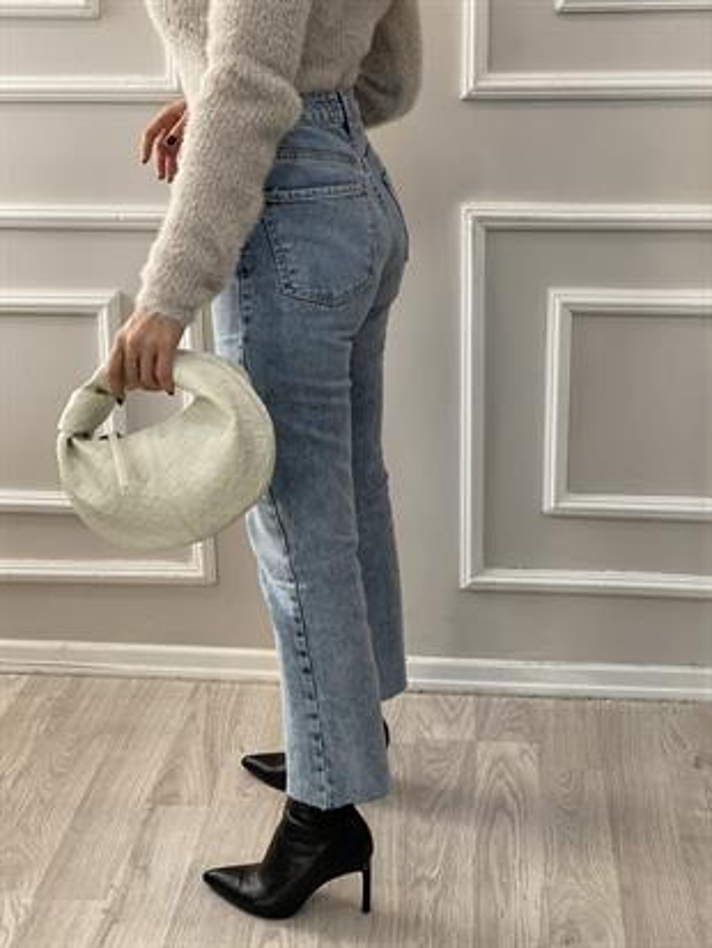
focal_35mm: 52
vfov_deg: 36.8
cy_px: 474
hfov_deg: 28.0
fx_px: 1425
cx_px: 356
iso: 50
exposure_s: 1/122
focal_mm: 6
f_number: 2
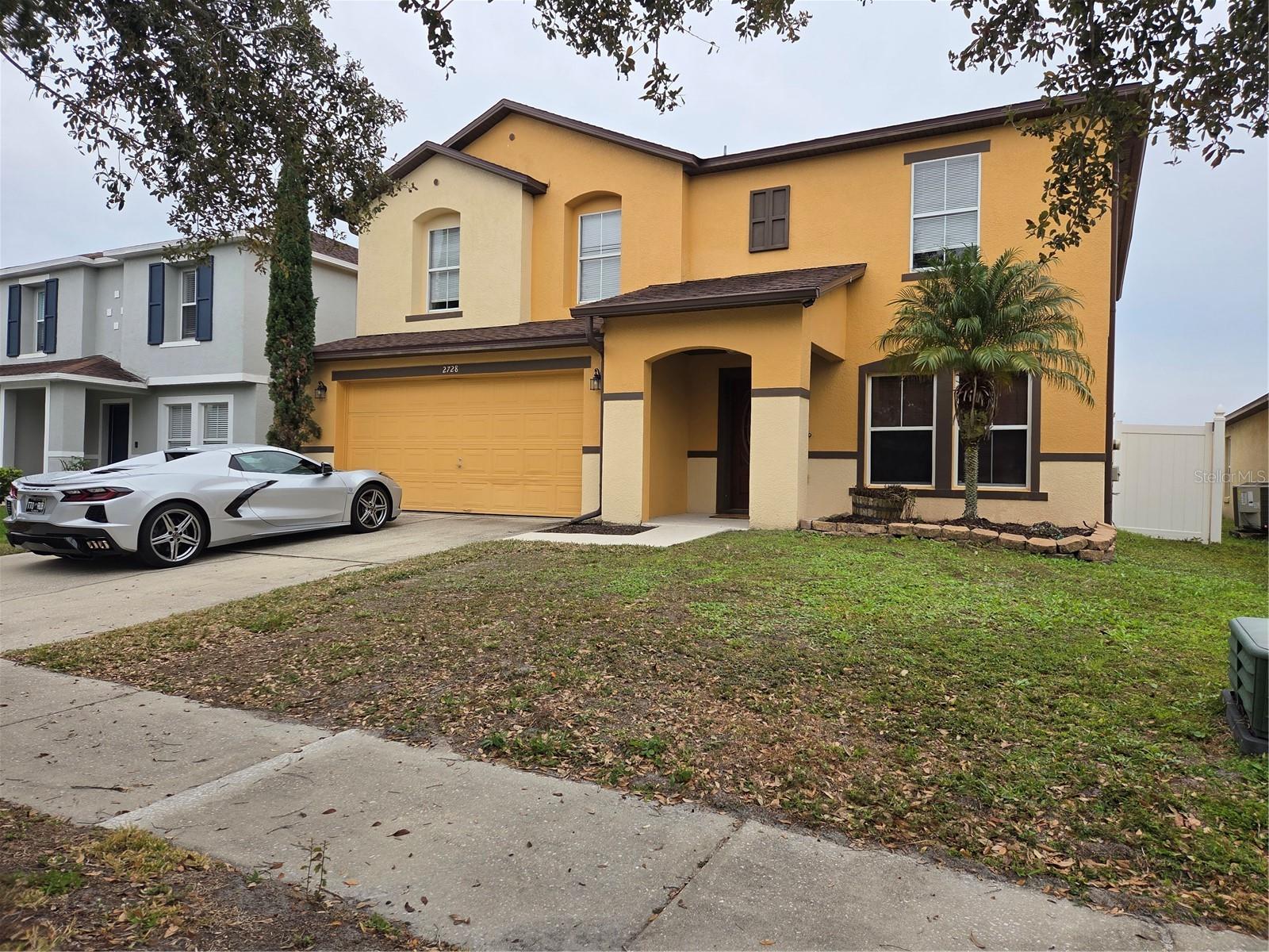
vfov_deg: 58.9
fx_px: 843
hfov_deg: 73.9
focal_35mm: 23
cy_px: 476
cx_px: 634
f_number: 1.8
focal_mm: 5.4
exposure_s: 1/1465
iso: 80
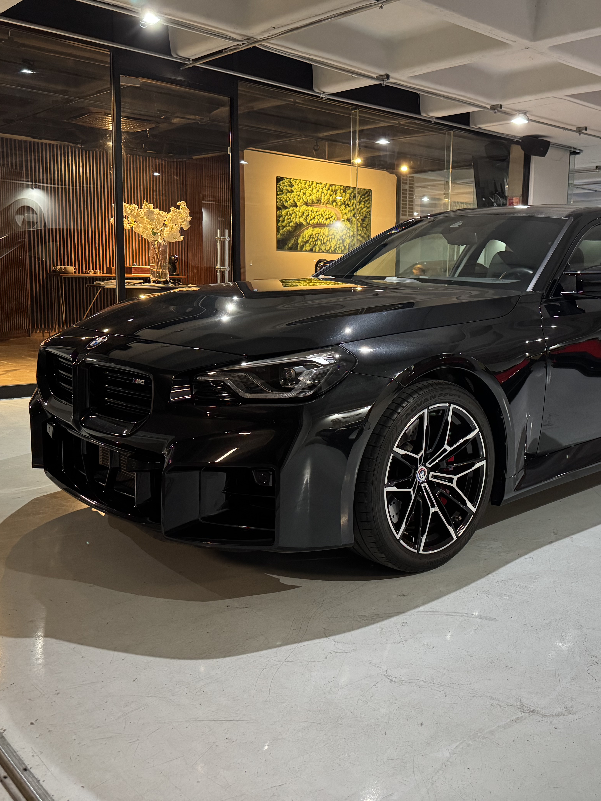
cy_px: 388
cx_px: 399
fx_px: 764
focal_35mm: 33
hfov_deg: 42.4
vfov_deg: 55.3
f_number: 1.78
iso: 640
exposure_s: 1/60
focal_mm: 6.76
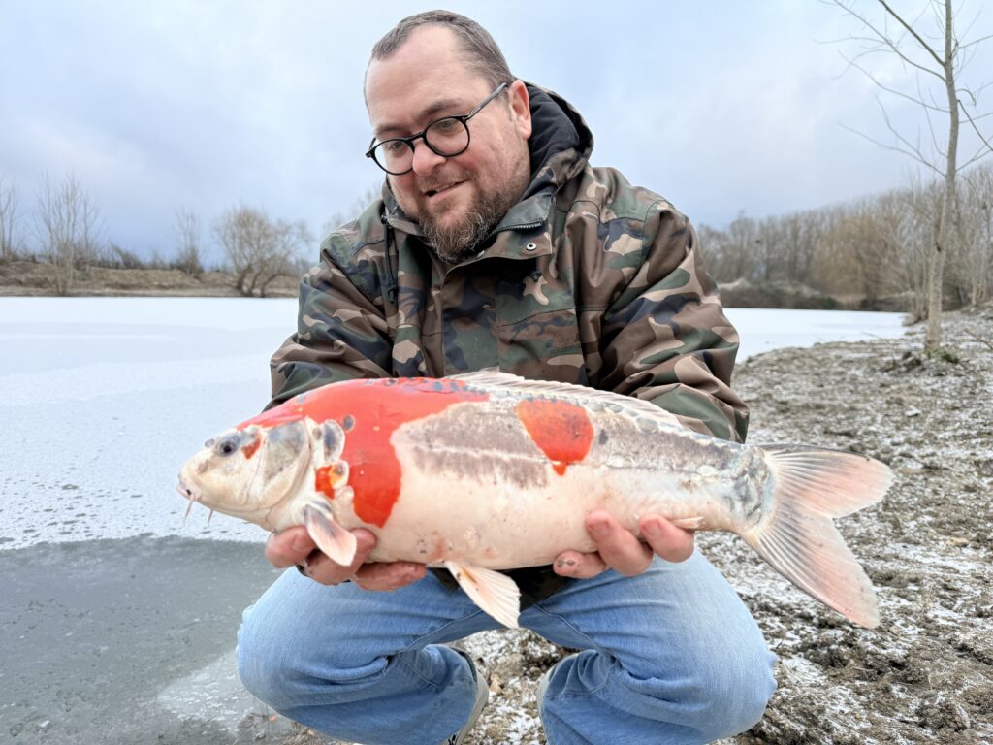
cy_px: 372
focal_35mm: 24
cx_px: 496
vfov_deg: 56.8
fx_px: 688
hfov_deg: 71.6
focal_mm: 6.76
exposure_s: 1/121
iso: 80
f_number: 1.78
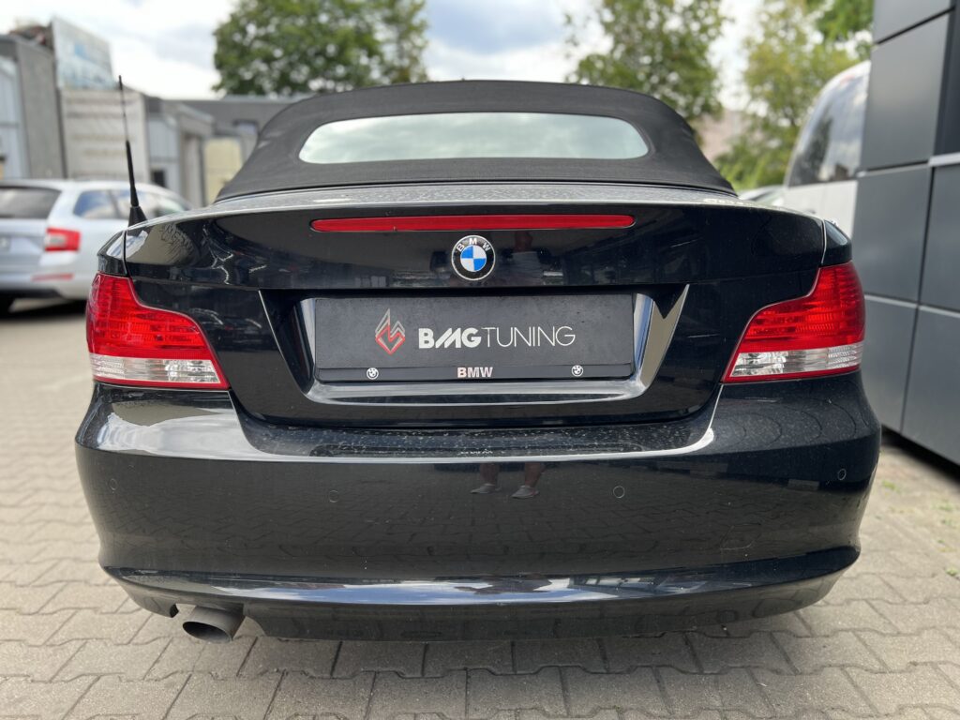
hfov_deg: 67.3
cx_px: 480
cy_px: 360
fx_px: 721
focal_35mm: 26
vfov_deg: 53.1
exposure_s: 1/448
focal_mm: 5.7
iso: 50
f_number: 1.5
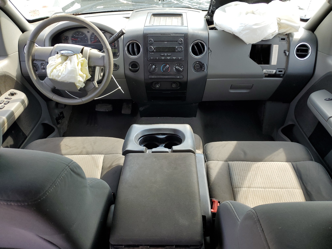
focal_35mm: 26
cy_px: 124
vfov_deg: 53.1
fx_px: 249
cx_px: 166
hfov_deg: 67.3
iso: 50
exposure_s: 1/200
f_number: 1.5
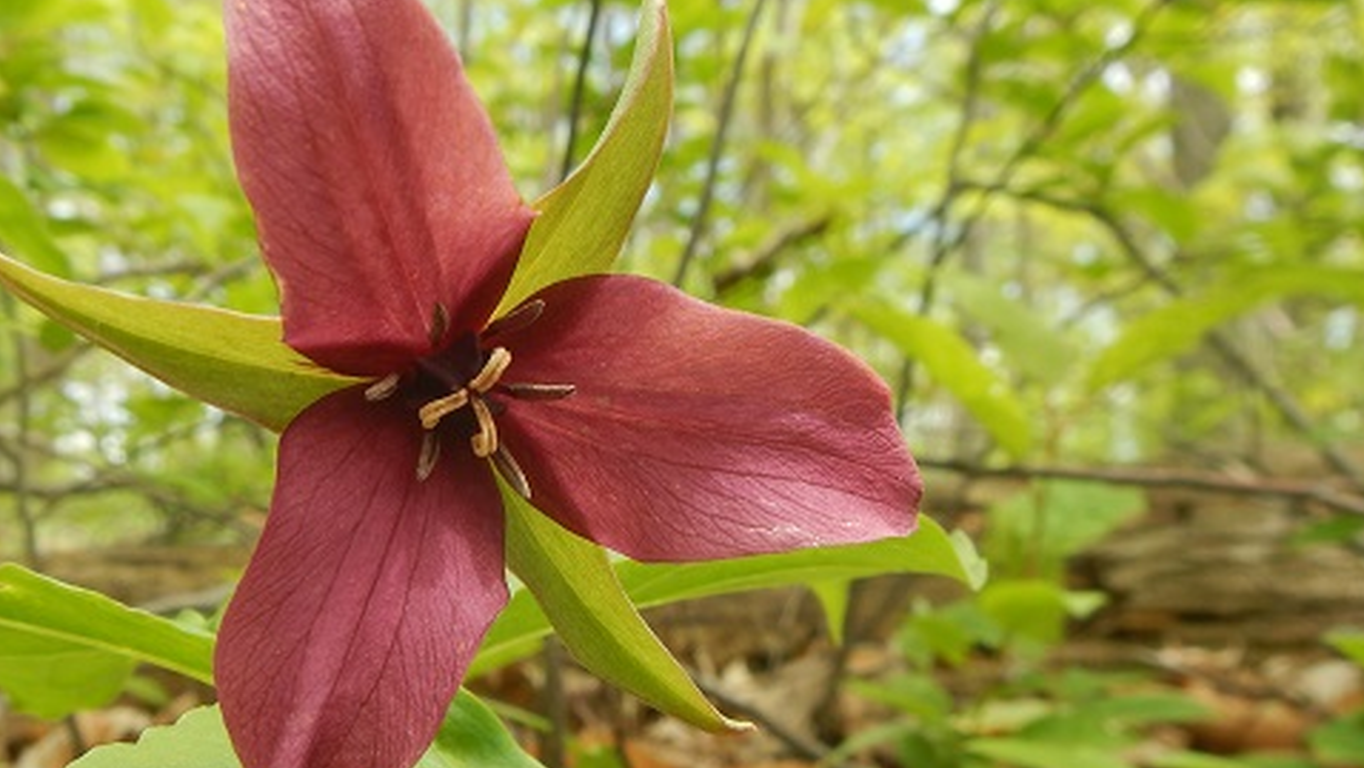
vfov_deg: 28.9
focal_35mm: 41
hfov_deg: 49.0
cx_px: 531
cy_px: 488
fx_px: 1483
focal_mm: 5.5
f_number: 3.9
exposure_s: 1/160
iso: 125
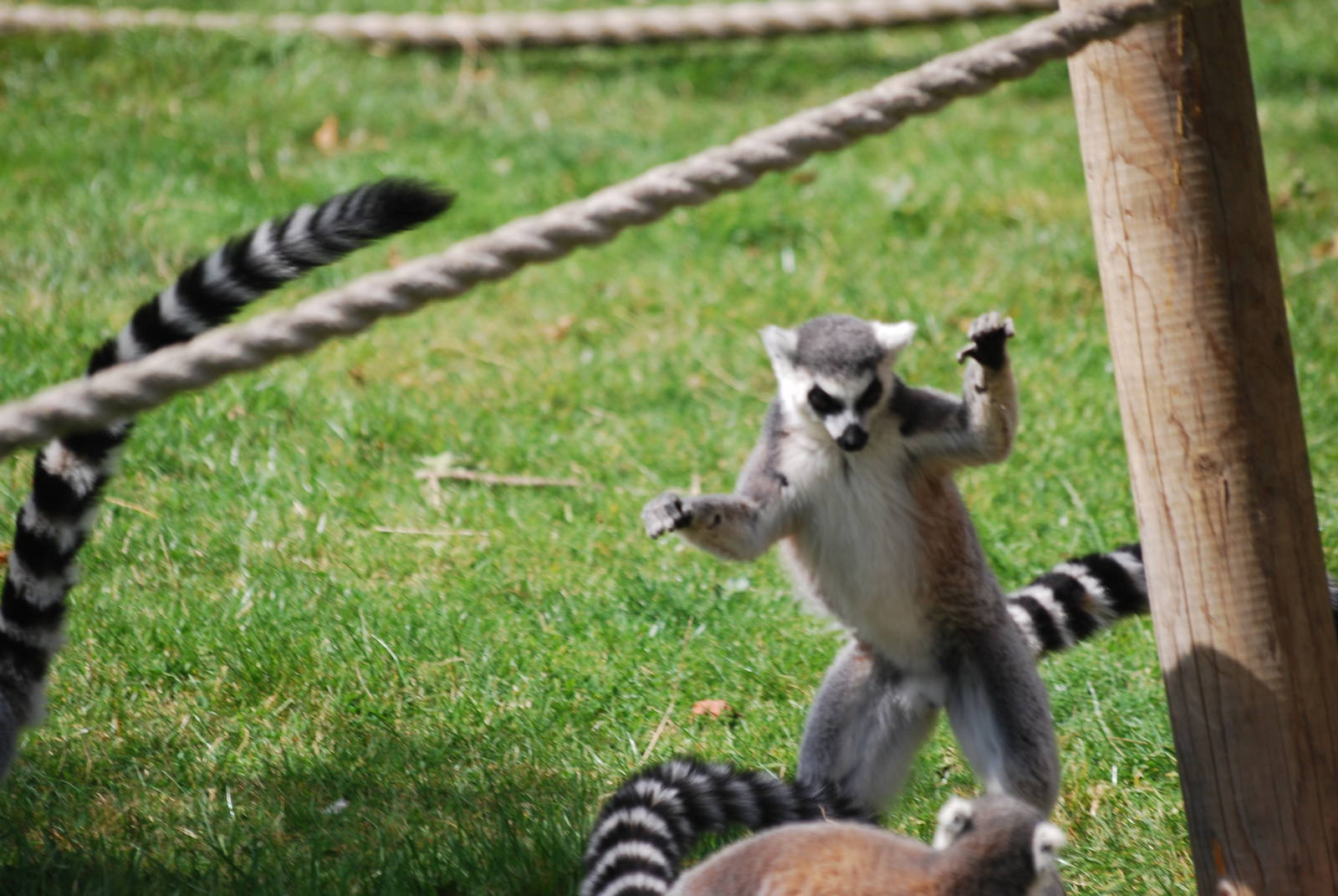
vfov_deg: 4.7
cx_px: 669
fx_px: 10884
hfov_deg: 7.0
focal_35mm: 292
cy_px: 448
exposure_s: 1/800
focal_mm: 195
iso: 200
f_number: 5
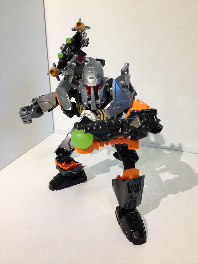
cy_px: 132
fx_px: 267
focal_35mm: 35
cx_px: 99
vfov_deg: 52.6
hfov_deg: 40.7
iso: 64
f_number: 2.4
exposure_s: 1/20
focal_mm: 4.28
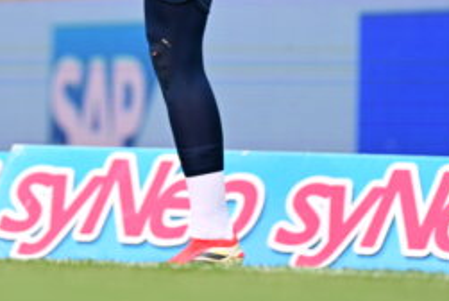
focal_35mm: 700
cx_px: 72
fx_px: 8741
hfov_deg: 2.9
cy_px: -98
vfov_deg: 2.0
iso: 140
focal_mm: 220
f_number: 2.8
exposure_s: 1/800
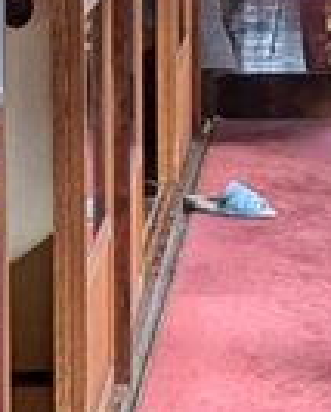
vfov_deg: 7.6
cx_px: 424
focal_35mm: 253
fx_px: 3088
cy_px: 59
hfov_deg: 6.1
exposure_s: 1/120
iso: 82
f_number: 1.73
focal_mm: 4.38
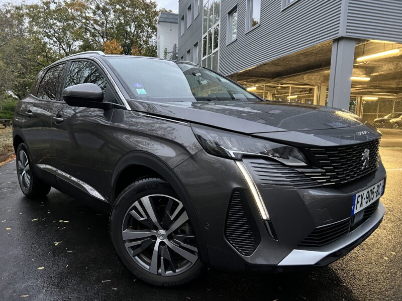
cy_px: 150
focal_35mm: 26
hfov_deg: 67.3
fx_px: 302
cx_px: 201
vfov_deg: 53.1
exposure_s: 1/39
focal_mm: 5.7
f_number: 1.5
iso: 640
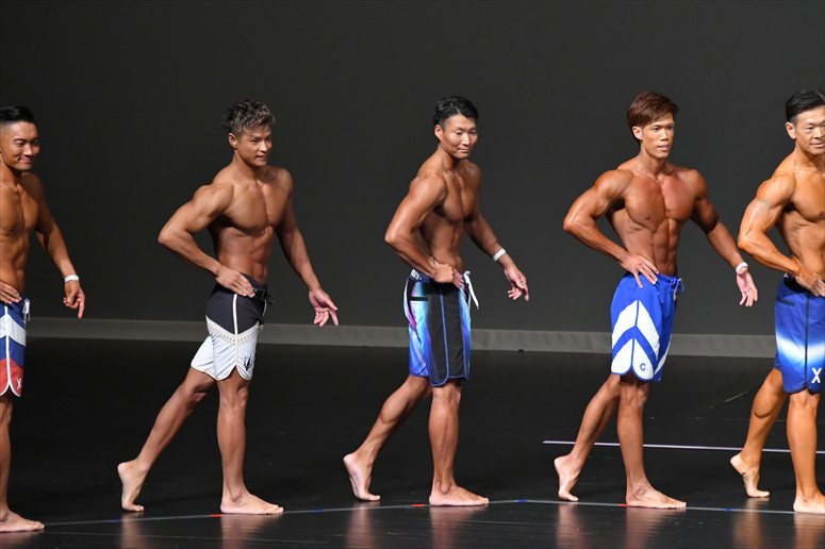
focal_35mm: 300
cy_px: 274
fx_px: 6872
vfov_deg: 4.6
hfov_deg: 6.9
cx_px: 412
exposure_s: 1/400
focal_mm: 200
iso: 5000
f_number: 5.6
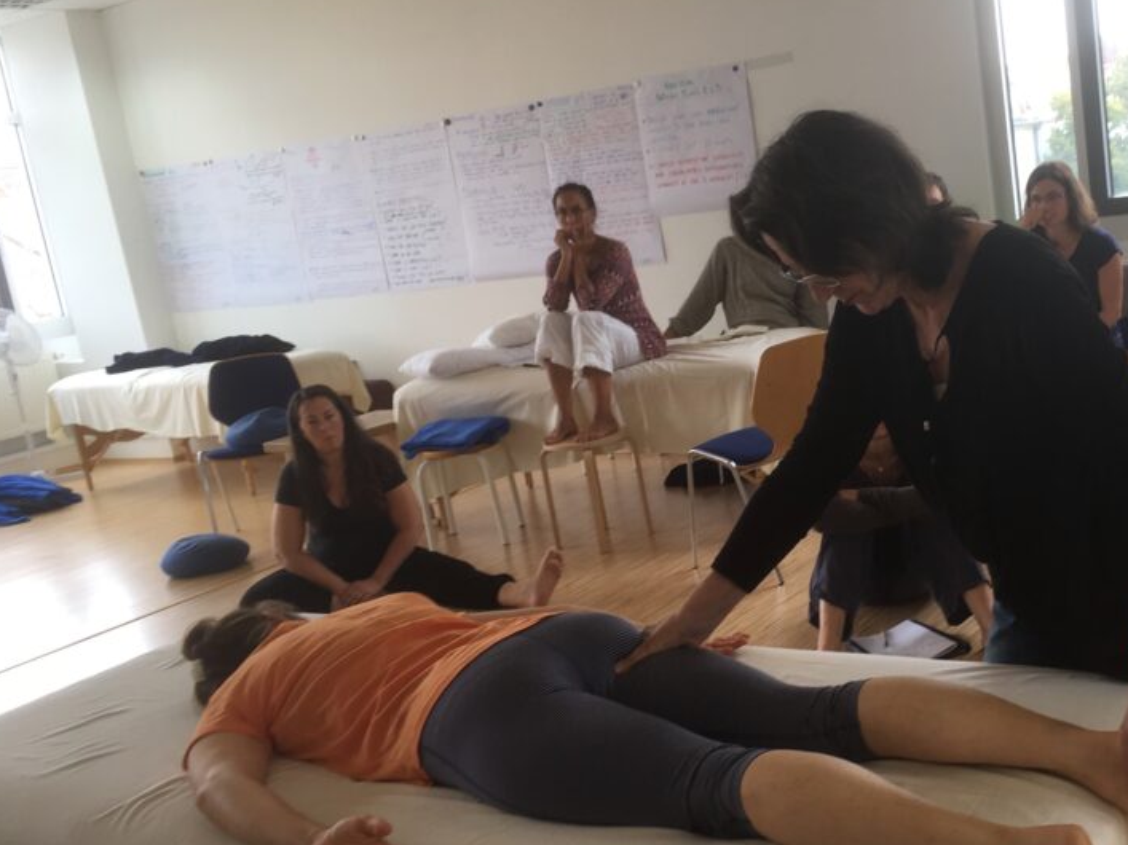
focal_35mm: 42
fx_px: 1368
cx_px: 809
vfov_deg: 34.3
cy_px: 466
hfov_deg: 43.7
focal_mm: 4.15
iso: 25
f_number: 2.2
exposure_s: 1/50
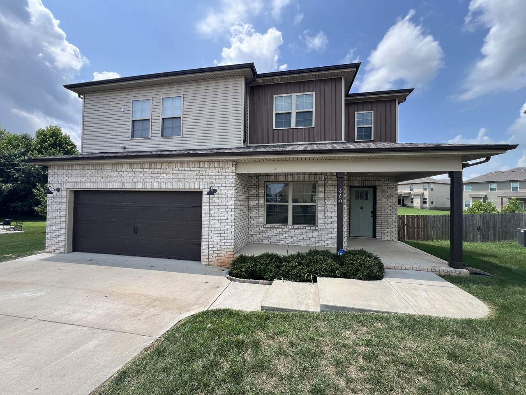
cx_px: 263
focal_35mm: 13
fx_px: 198
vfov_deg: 89.9
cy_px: 198
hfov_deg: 106.2
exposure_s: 1/774
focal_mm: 1.57
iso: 32
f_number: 1.8
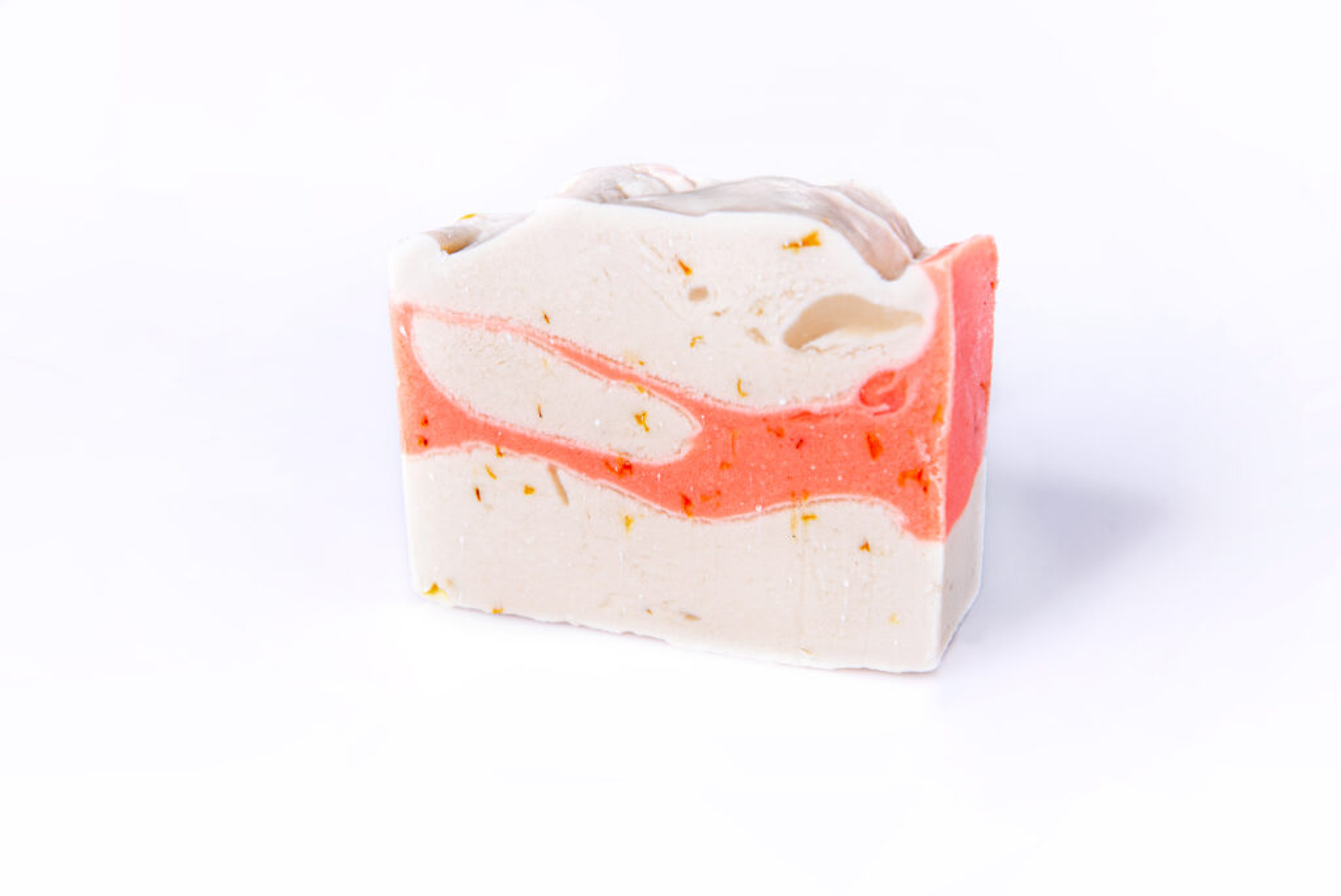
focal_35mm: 70
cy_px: 448
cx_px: 670
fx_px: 2609
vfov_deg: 19.5
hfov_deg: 28.8
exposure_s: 1/125
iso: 200
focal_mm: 70
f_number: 9
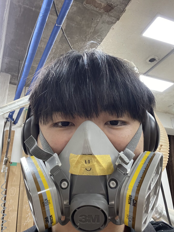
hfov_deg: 46.8
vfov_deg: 60.0
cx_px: 87
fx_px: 201
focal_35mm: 30
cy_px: 116
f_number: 2.2
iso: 320
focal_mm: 2.71
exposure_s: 1/60
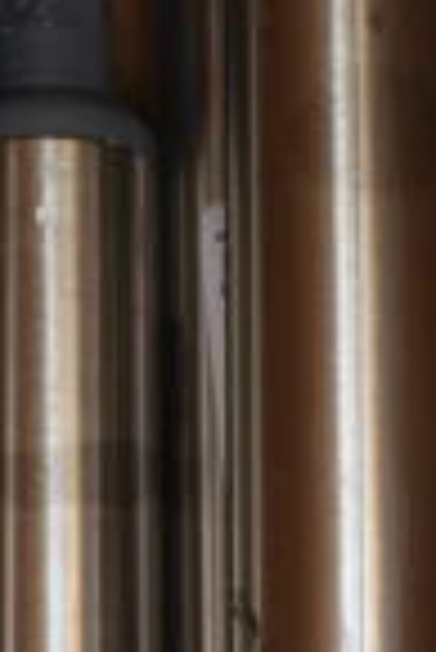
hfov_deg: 6.1
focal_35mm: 227
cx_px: 99
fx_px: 4114
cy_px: 1324
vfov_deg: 8.6
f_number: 4.5
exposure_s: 1/125
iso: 100
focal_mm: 24
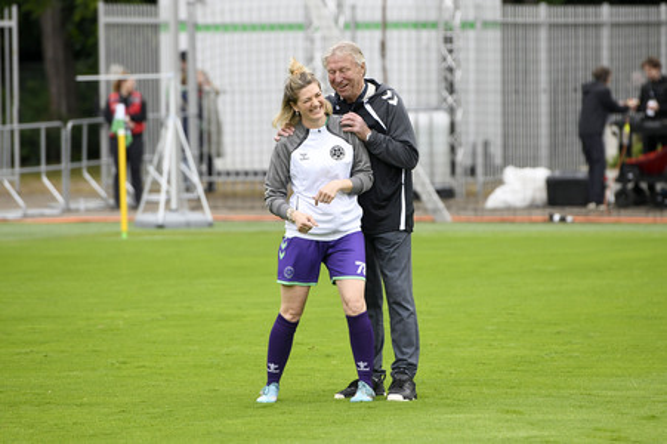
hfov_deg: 10.3
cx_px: 334
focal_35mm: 200
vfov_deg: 6.9
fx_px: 3703
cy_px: 222
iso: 1000
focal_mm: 200
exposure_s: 1/2500
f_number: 4.5
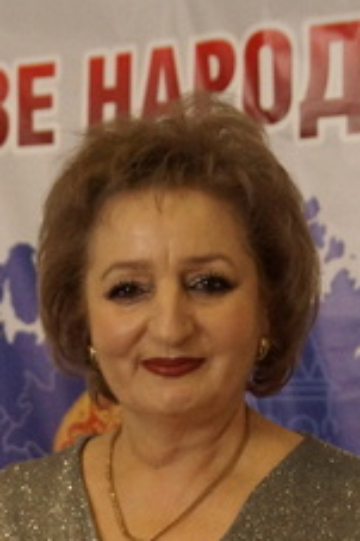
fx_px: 1788
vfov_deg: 16.5
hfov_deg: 11.5
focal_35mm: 119
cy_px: 655
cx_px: 89
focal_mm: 30
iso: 3200
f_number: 3.2
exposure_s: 1/320
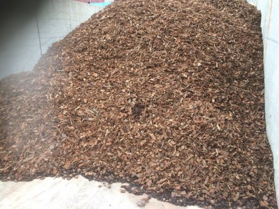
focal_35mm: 29
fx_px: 234
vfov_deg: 48.2
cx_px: 140
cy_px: 104
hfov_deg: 61.7
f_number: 2.2
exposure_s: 1/263
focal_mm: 4.15
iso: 32
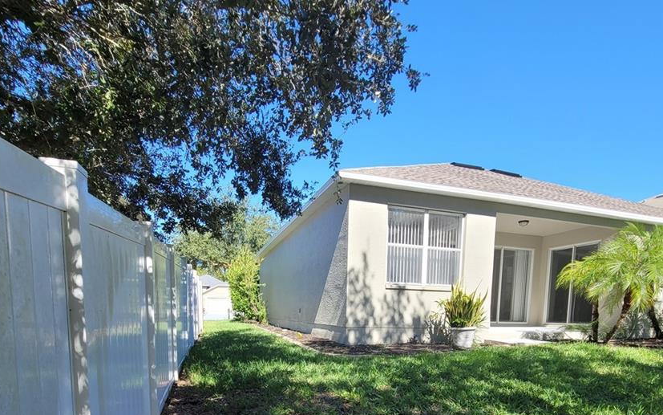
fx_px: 361
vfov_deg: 54.0
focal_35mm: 20
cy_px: 353
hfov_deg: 85.0
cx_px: 349
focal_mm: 2.2
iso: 64
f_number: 2.2
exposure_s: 1/563
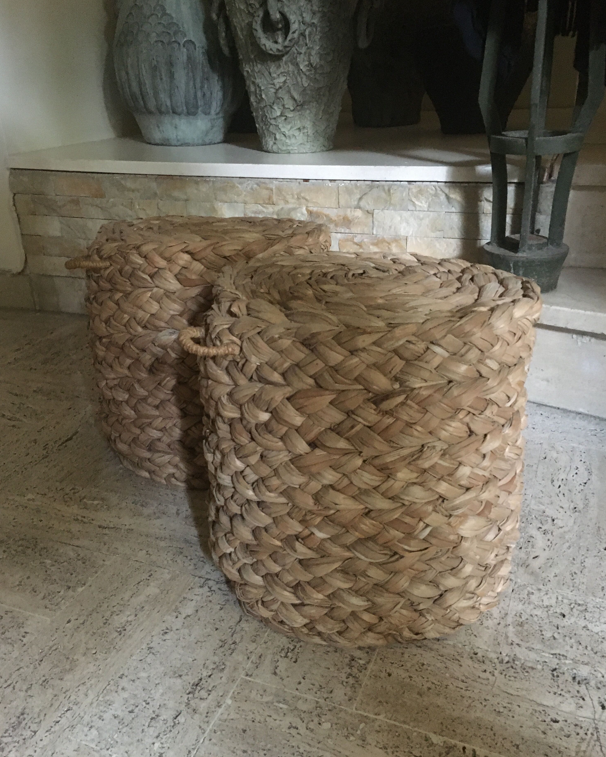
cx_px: 300
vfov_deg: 57.2
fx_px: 695
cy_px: 389
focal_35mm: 31
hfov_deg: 47.1
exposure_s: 1/17
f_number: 2.2
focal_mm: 4.15
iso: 400
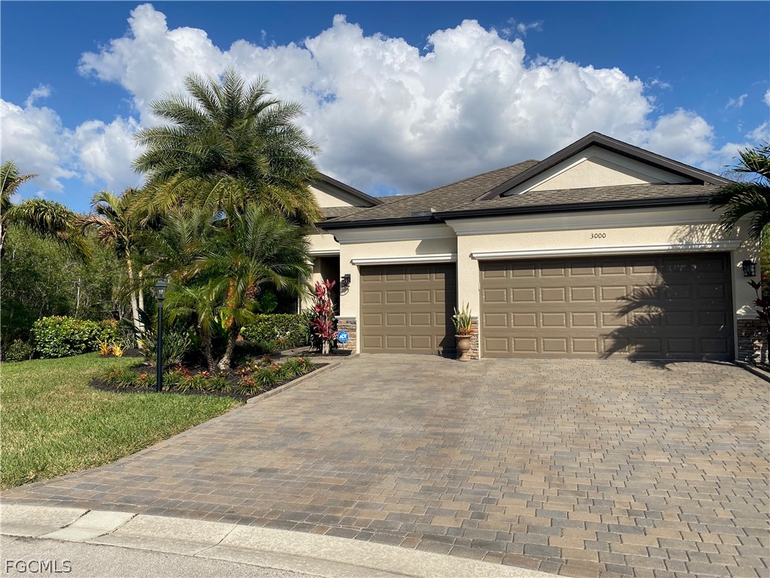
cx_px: 385
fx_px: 578
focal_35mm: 26
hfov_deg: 67.3
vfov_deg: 53.1
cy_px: 289
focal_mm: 4.25
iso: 32
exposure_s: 1/4608
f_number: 1.8
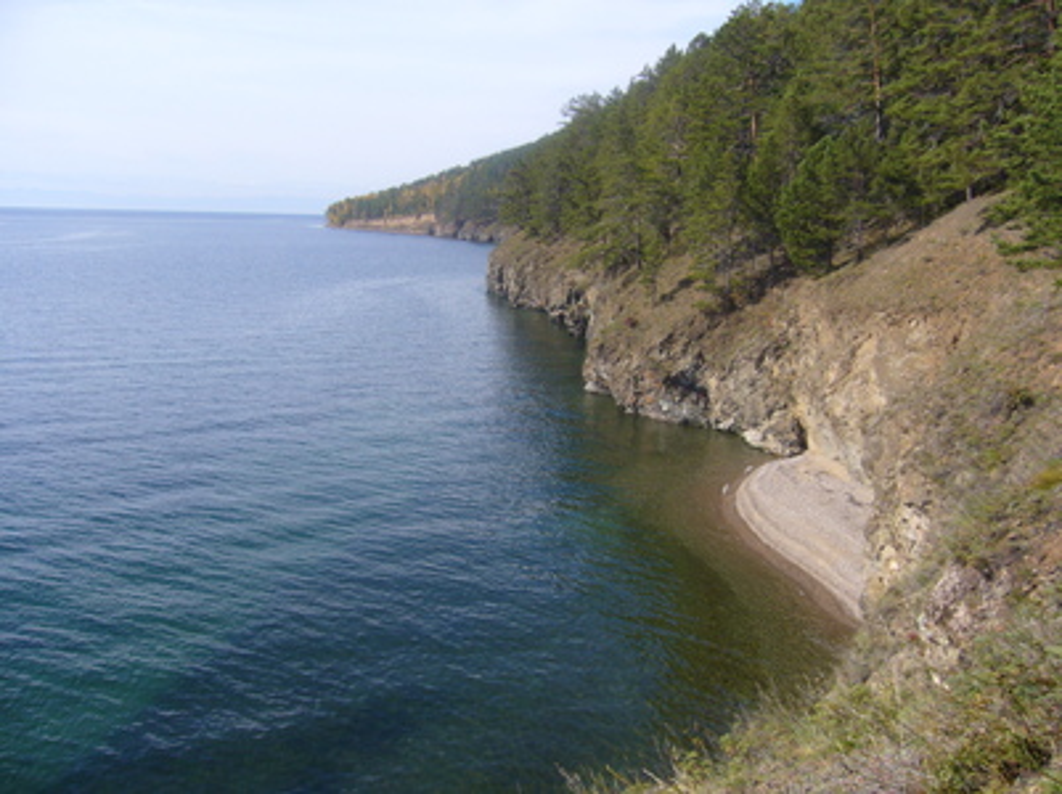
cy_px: 397
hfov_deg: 52.7
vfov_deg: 40.6
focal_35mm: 35
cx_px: 531
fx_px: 1073
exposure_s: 1/320
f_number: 5.6
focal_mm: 5.8
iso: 80
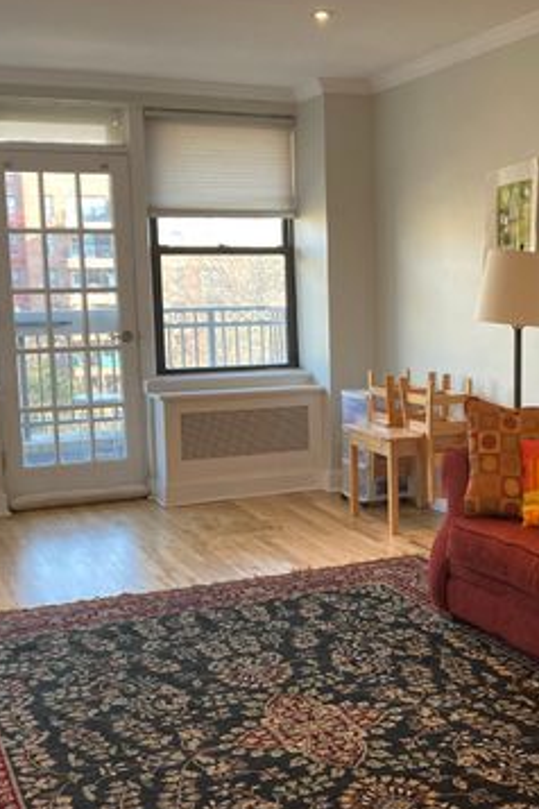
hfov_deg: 27.2
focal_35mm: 49
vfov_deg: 40.3
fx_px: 1100
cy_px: 442
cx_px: 390
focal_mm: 3.99
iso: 80
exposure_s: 1/60
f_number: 1.8
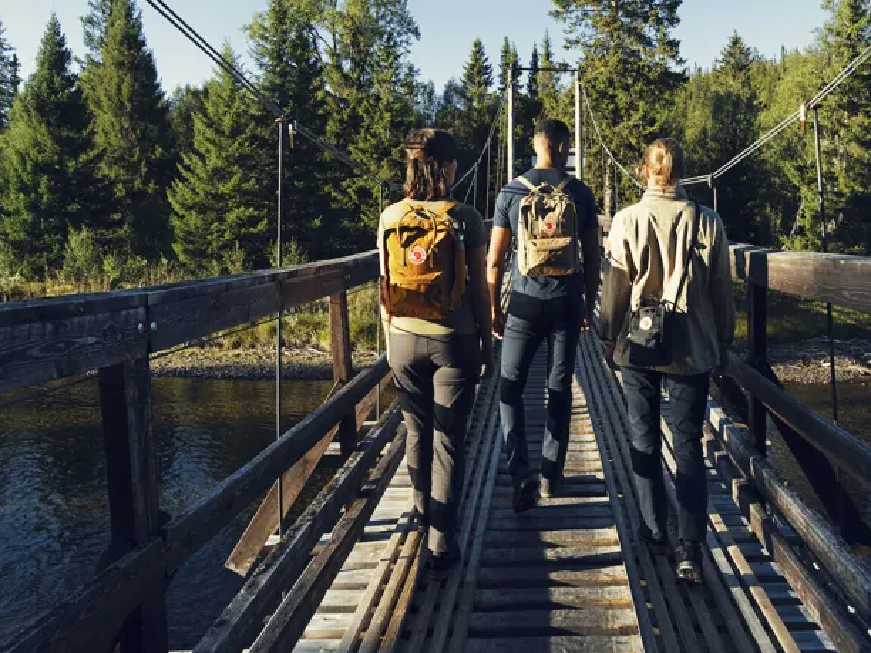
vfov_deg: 32.8
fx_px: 1107
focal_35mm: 44
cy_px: 278
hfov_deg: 42.7
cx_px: 532
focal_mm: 35
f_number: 2.2
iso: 200
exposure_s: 1/4000
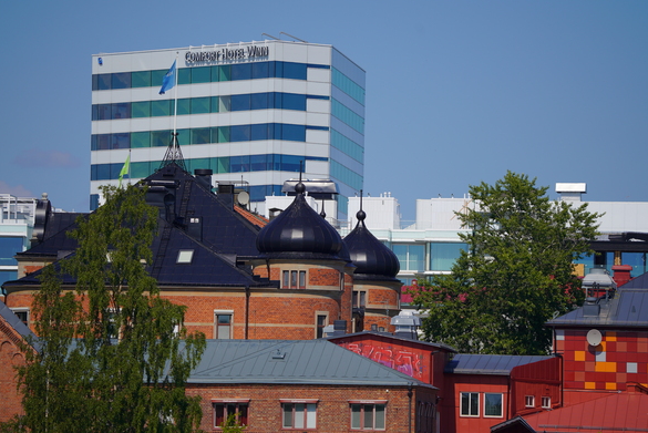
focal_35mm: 328
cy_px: 211
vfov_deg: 4.2
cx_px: 331
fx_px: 5908
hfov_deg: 6.3
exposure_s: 1/800
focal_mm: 300
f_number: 5.6
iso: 100
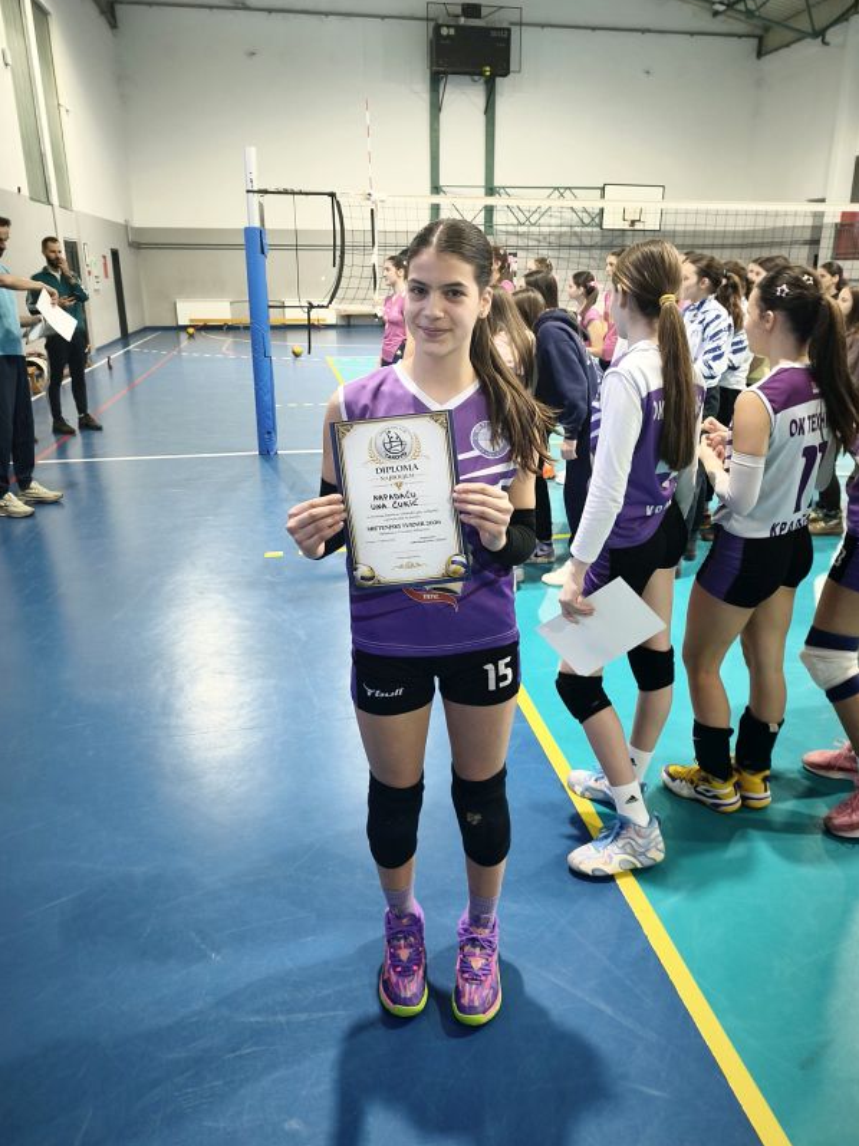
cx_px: 455
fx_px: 828
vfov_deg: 69.4
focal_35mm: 25
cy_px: 554
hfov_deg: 54.8
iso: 320
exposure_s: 1/50
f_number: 1.62
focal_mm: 6.45
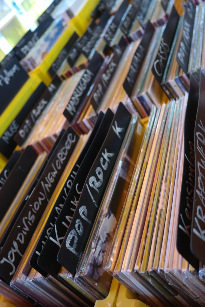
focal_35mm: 40
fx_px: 342
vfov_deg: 48.5
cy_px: 154
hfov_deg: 33.4
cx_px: 102
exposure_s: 1/60
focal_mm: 26
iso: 200
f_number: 4
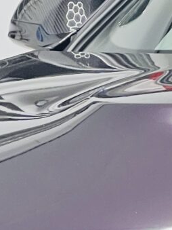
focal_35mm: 465
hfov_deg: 3.2
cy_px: 412
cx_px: 332
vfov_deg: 4.2
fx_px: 3083
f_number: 2.8
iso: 250
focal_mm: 9
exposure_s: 1/100
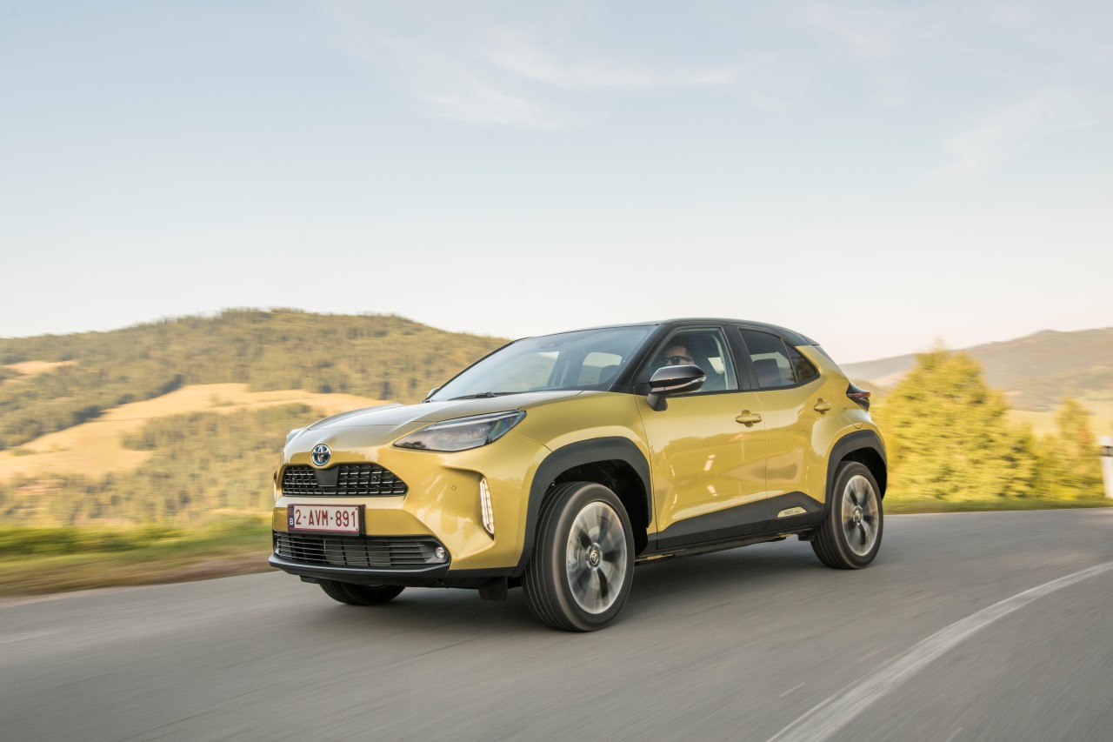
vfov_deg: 36.9
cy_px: 371
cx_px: 556
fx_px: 1113
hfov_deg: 53.1
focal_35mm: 36
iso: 320
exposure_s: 1/30
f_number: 13
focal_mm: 24
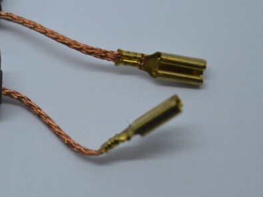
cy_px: 65
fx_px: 1100
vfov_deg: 10.2
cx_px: 26
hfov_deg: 13.5
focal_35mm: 145
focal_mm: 55
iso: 360
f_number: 5.6
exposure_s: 1/125
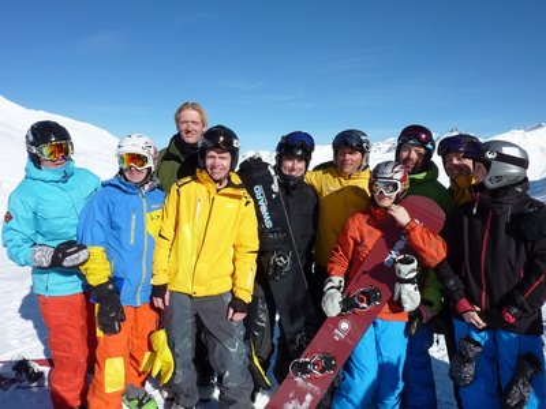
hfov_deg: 69.4
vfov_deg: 54.9
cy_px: 204
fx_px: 394
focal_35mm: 25
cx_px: 273
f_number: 5.6
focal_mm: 4.1
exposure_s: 1/500
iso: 80
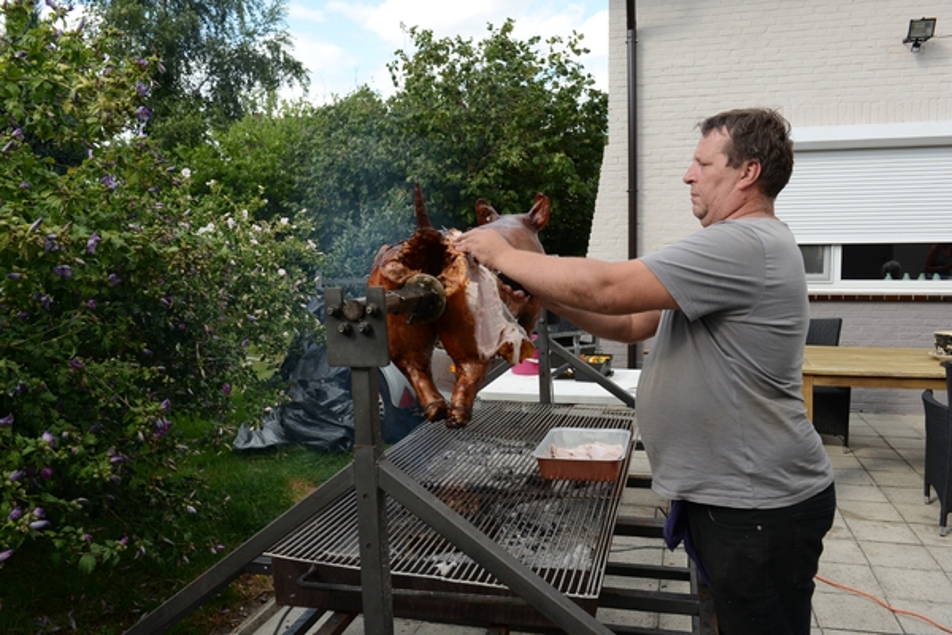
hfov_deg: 65.5
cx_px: 476
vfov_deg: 46.4
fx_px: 740
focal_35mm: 28
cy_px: 318
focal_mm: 28
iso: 200
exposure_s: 1/200
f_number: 7.1
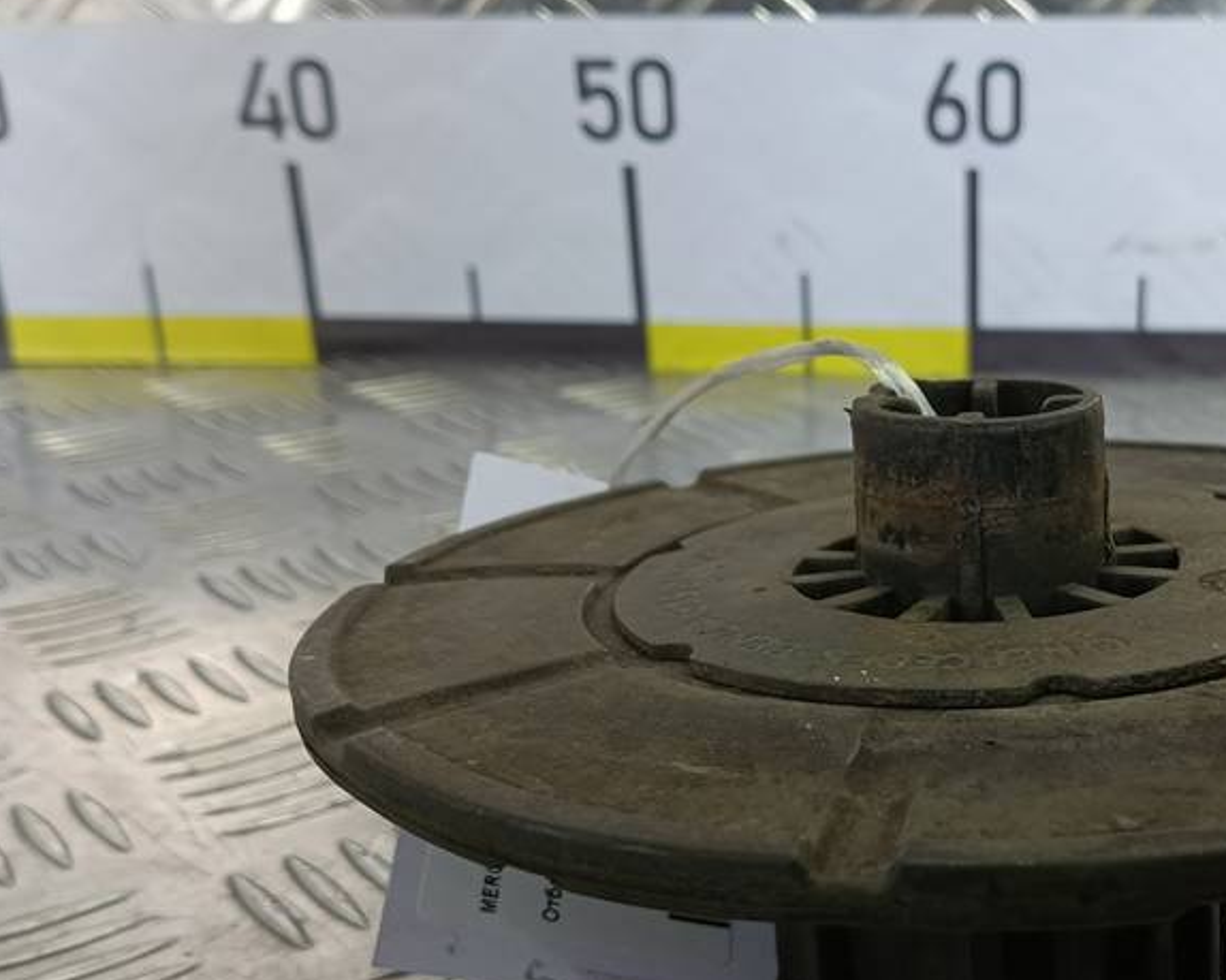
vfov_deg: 31.8
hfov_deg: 38.1
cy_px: 668
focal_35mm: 47
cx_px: 980
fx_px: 1705
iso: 130
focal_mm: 4.11
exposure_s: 1/100
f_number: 1.6
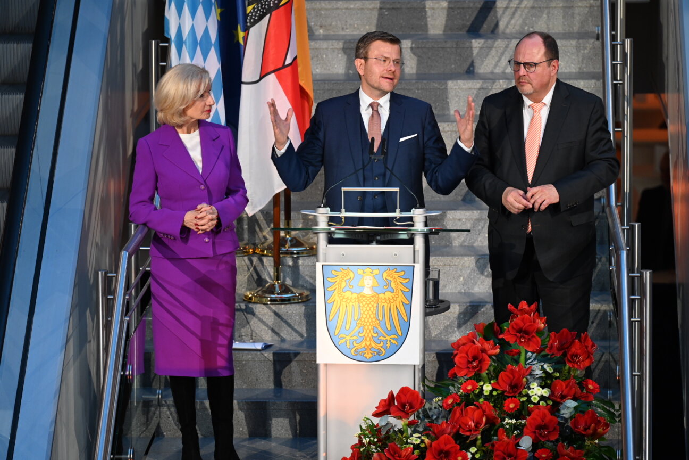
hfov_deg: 10.3
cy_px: 230
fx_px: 3827
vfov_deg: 6.9
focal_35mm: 200
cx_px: 344
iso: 1600
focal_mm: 200
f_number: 5
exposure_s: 1/60
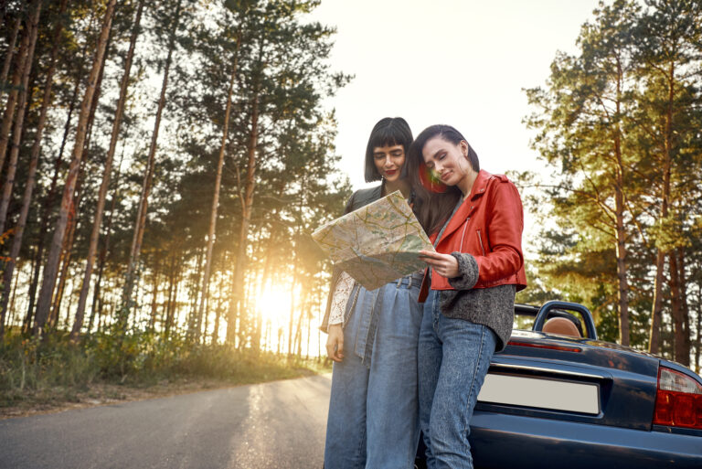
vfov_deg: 35.1
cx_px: 351
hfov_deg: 50.7
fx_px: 741
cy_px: 234
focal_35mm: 38
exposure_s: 1/500
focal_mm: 38
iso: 500
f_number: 4
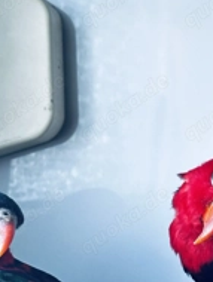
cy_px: 243
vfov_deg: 19.1
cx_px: 179
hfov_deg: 14.6
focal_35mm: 101
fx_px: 827
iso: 100
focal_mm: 6.86
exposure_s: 1/60
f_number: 1.78
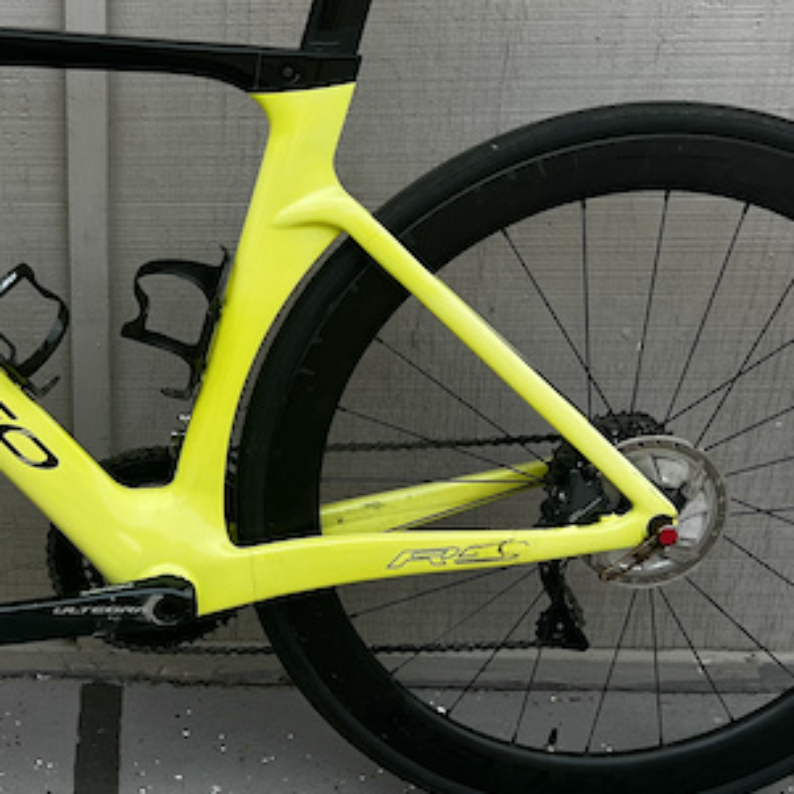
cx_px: 55
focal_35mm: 61
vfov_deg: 28.1
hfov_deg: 27.0
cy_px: 319
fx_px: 1583
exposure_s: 1/581
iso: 50
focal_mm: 5.7
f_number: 1.5
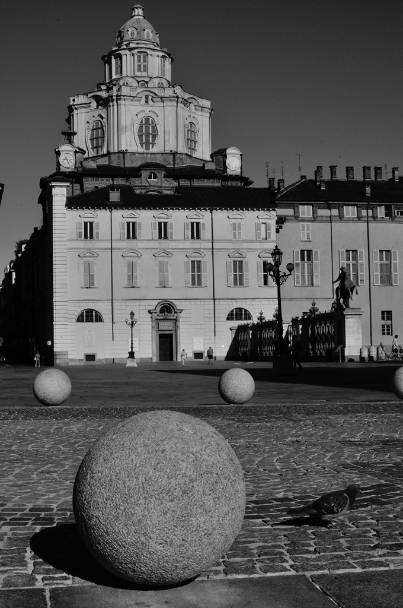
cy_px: 304
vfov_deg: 37.9
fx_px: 884
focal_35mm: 52
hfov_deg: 25.7
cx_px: 202
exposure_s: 1/320
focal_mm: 35
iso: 200
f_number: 22
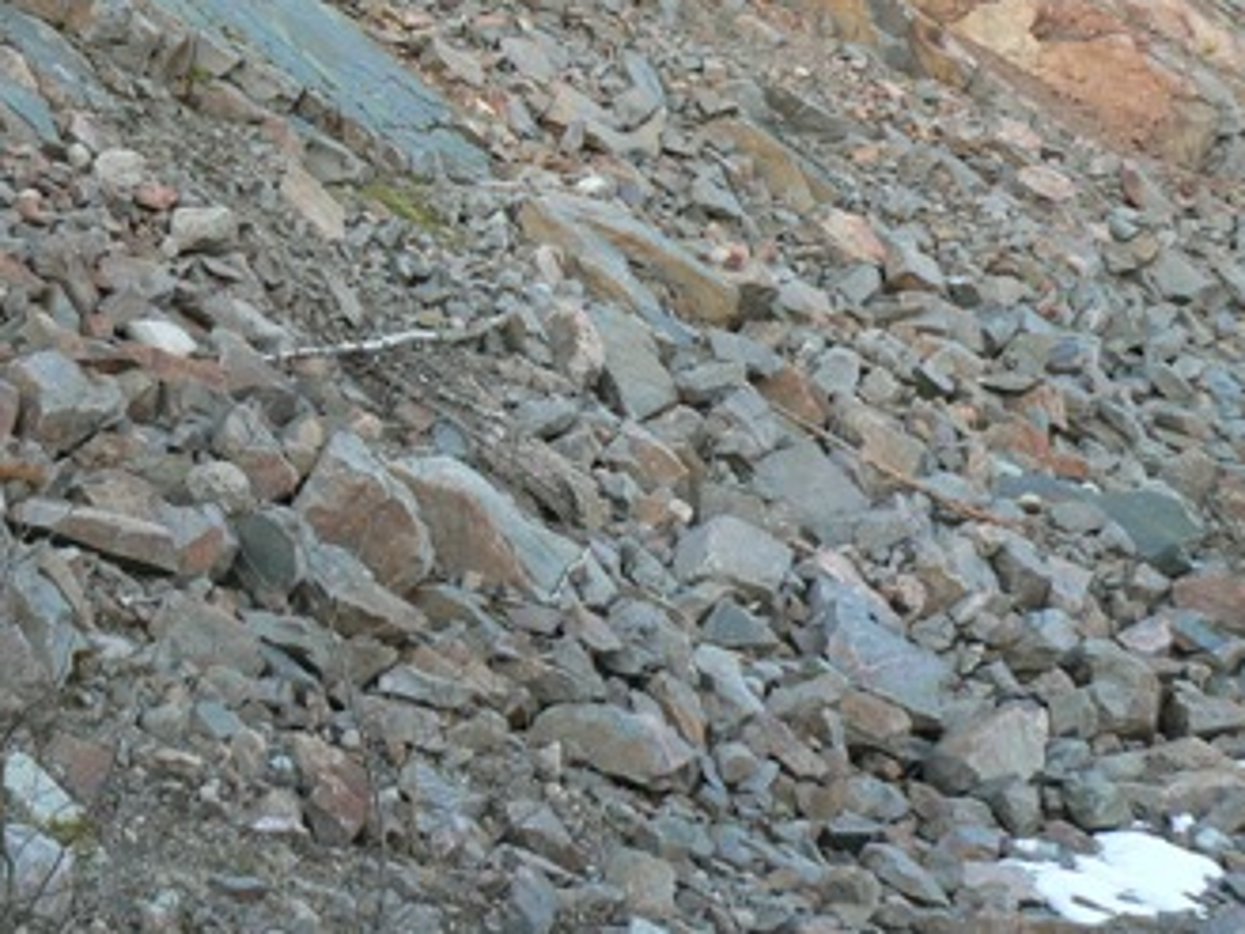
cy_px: 223
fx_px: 2519
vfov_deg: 20.8
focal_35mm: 70
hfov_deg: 26.5
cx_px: 57
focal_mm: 6
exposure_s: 1/50
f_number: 3.6
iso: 80
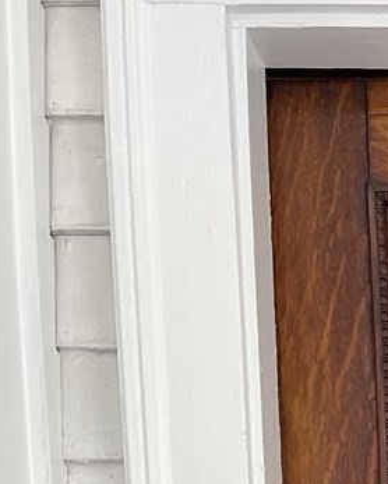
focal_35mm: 108
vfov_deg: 14.5
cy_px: 992
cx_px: 708
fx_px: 1549
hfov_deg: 12.9
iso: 100
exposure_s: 1/121
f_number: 1.6
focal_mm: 5.1
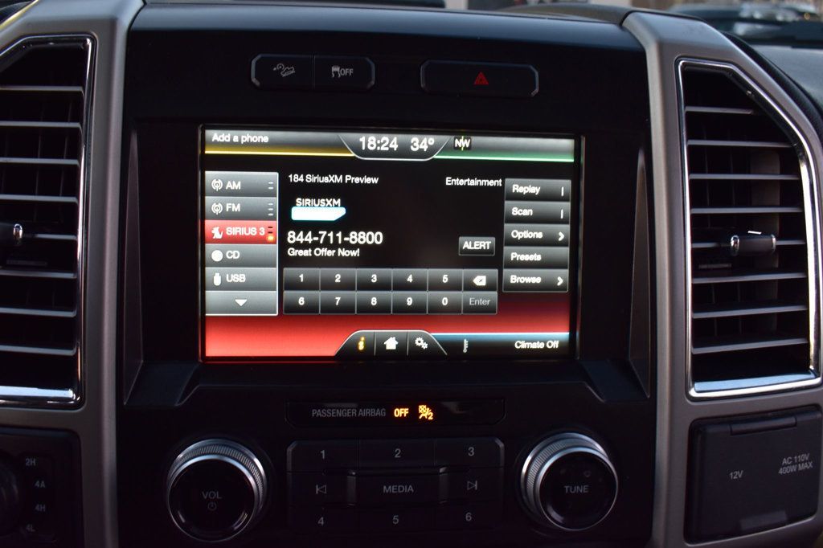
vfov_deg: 39.9
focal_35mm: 33
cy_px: 274
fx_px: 754
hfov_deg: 57.2
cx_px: 412
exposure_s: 1/15
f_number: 6.3
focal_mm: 22
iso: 720
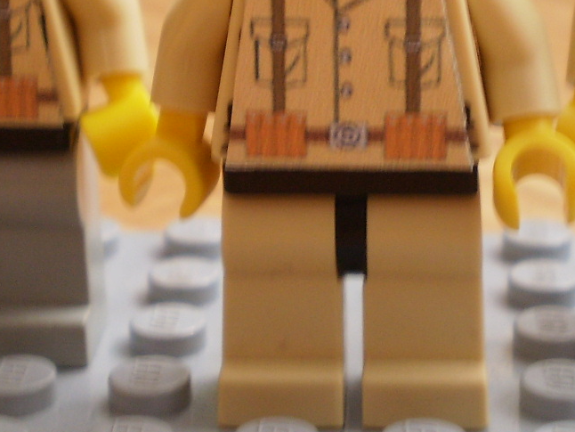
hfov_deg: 18.9
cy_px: 82
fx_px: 1728
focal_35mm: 104
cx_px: 330
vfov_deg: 14.2
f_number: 3.5
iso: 125
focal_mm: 7.4
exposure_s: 1/10
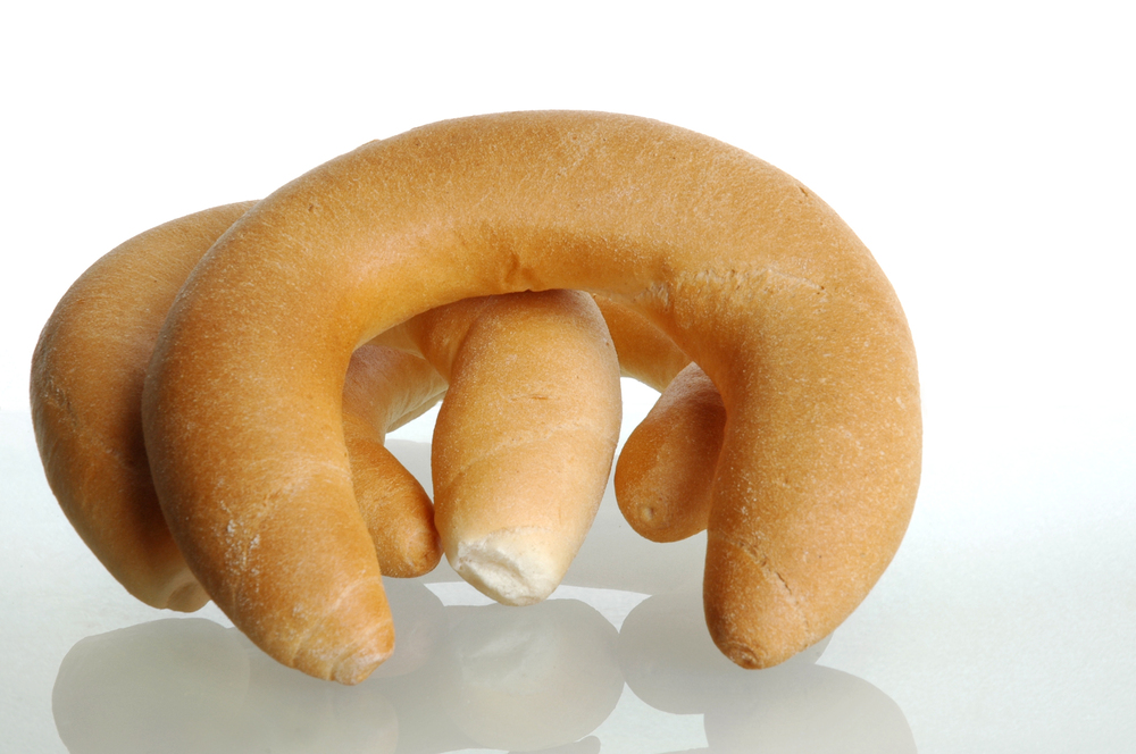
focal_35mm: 105
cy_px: 377
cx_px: 568
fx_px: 3309
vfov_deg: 13.0
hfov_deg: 19.5
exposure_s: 1/60
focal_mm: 70
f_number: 20
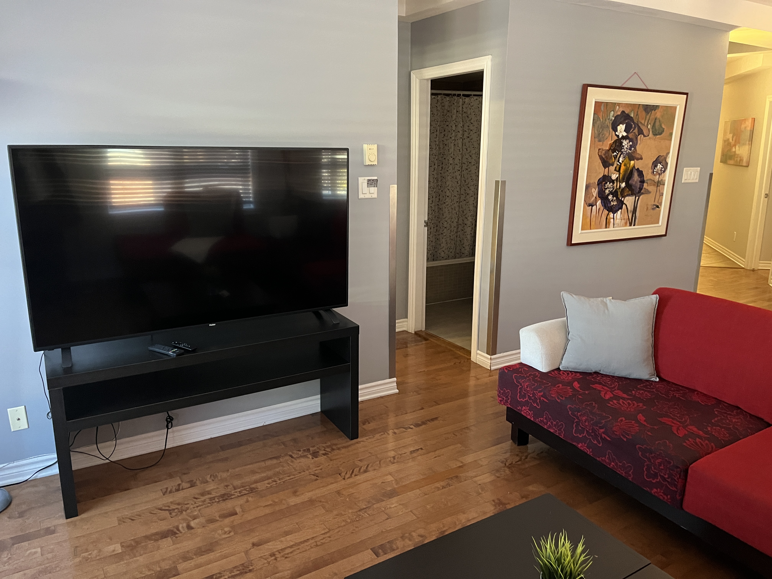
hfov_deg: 67.3
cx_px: 386
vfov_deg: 53.1
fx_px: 580
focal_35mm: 26
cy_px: 290
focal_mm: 5.1
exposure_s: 1/40
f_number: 1.6
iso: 640
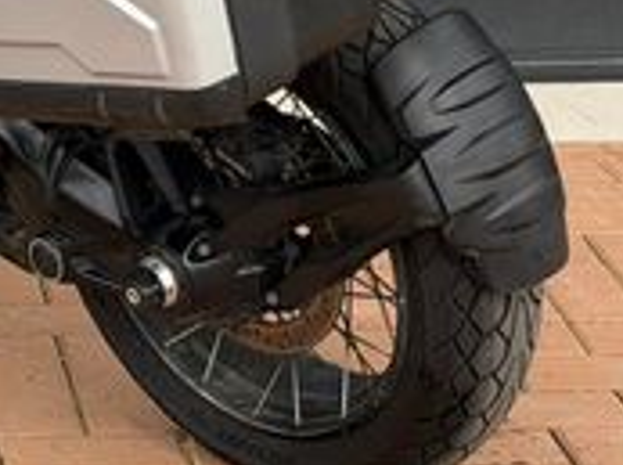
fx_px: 3197
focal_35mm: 178
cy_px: -216
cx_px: -65
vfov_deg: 8.2
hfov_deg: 11.0
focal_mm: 6.76
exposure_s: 1/769
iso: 64
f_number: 1.78
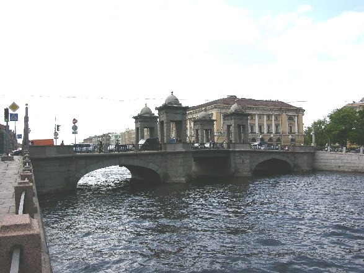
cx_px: 182
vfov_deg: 40.7
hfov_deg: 52.6
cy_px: 136
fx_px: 368
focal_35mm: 35
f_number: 8
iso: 50
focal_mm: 8.9
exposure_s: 1/134
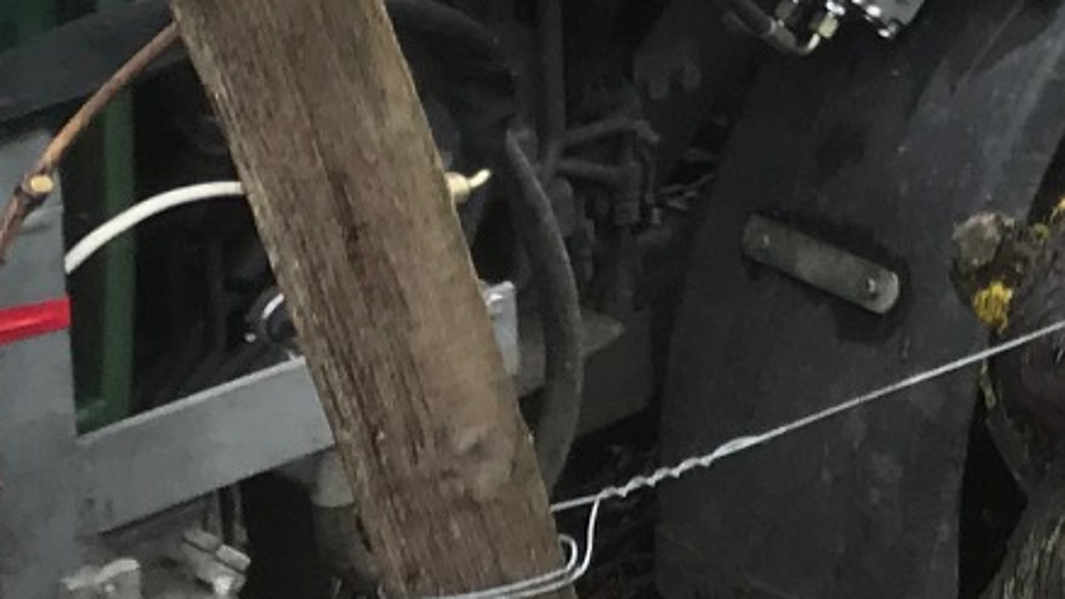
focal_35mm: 140
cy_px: -364
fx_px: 3954
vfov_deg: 8.4
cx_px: 2212
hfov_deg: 13.0
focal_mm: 3.99
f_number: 1.8
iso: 20
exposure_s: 1/110
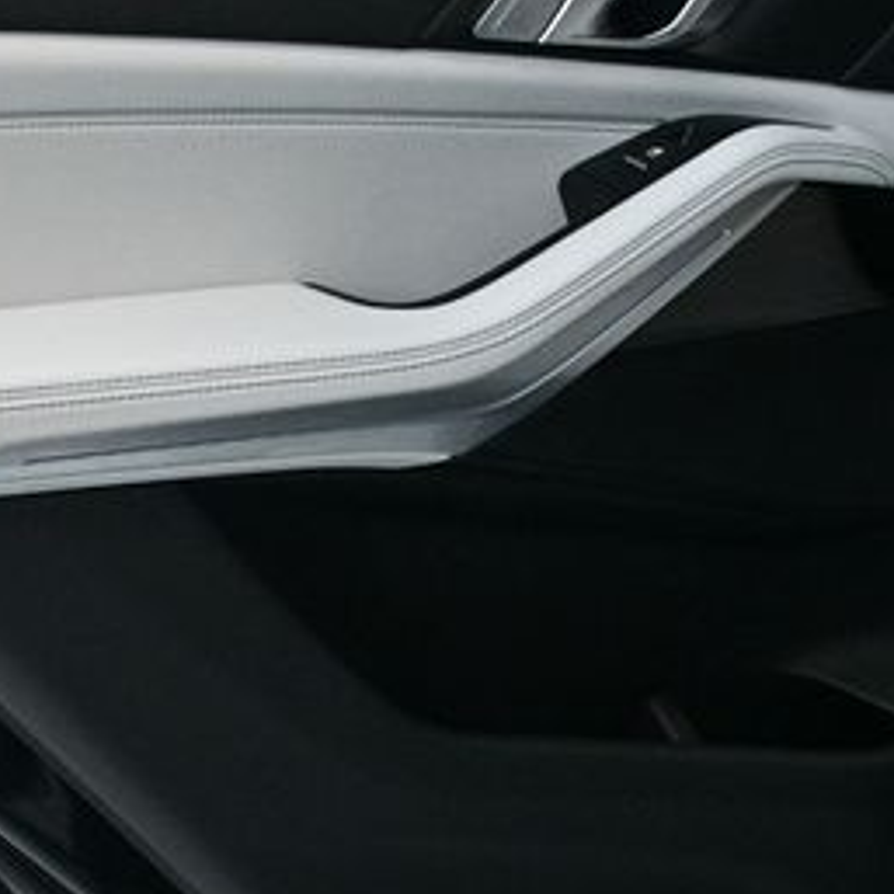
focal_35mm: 72
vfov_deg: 24.0
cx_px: 233
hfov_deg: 23.8
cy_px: 501
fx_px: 2104
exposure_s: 1/125
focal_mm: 23
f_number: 3.8
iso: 3200
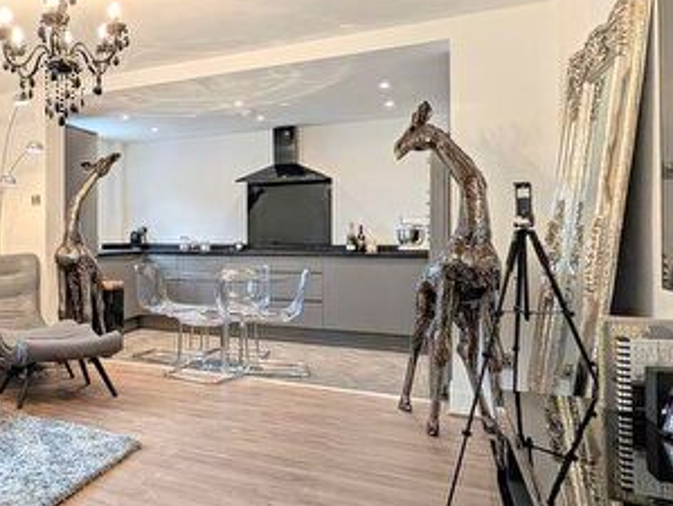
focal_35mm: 28
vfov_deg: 49.8
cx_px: 44
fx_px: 545
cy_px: 233
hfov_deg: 53.7
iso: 77
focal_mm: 2.02
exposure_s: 1/42.3
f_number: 1.7
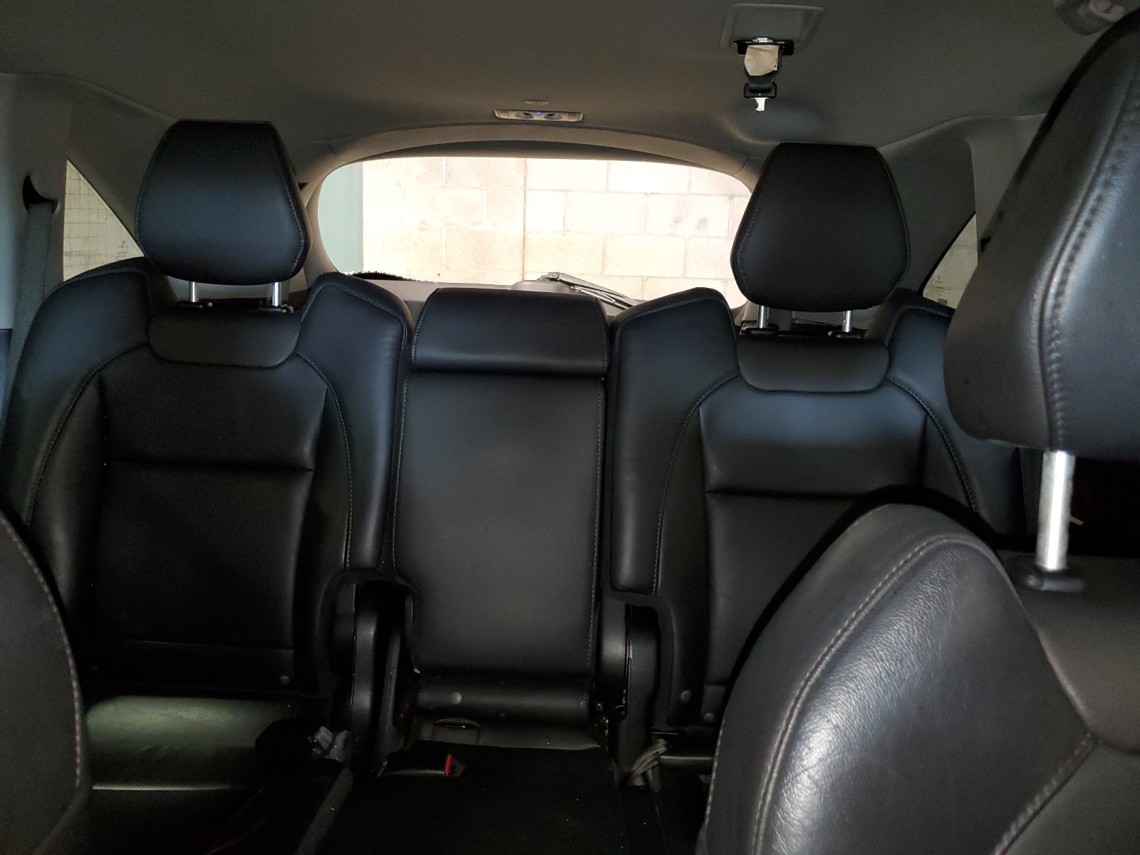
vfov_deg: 53.1
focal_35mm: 26
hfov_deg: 67.3
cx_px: 570
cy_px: 428
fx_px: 856
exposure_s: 1/40
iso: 361
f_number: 1.5
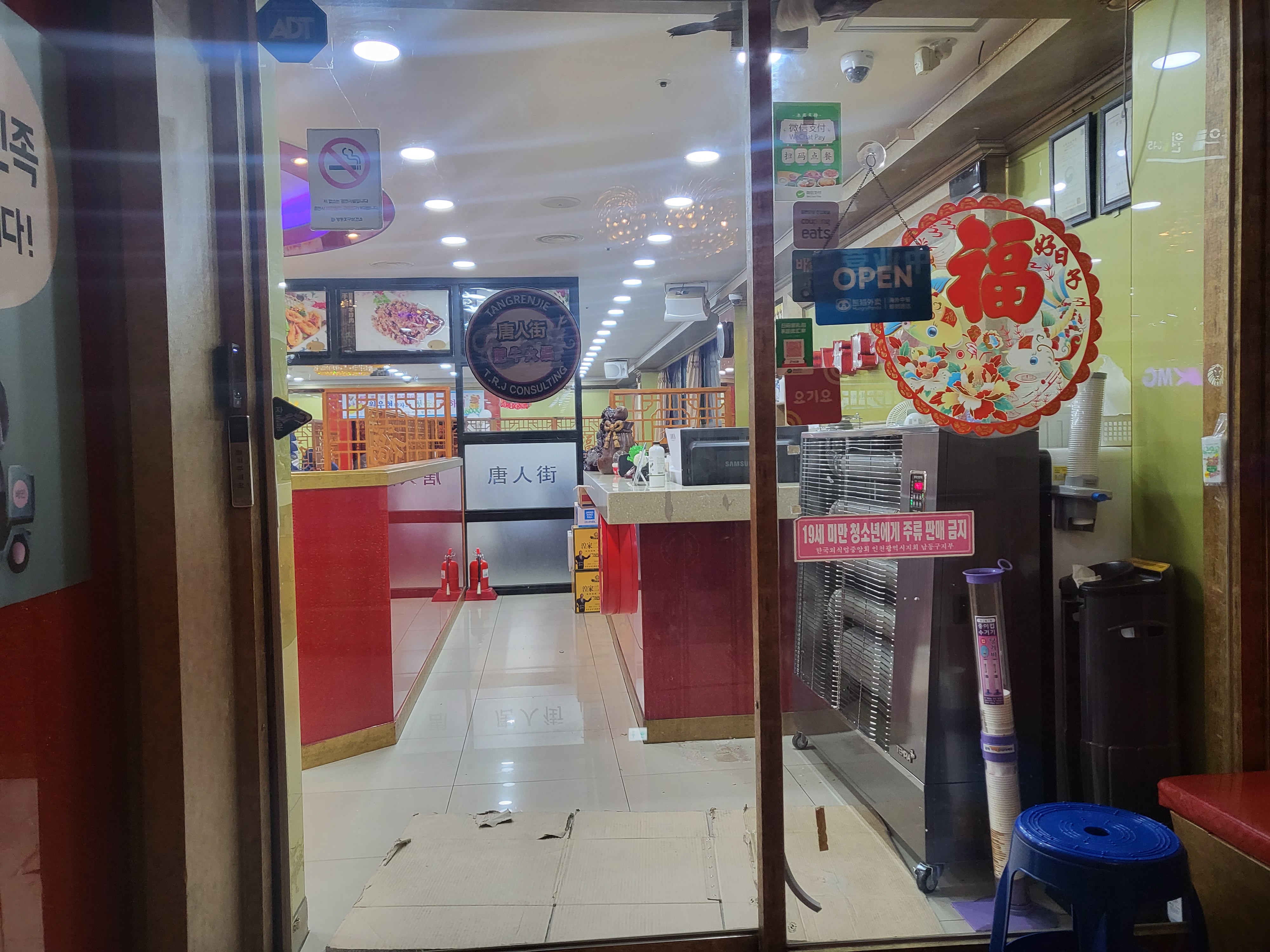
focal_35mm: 26
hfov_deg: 67.3
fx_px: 954
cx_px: 635
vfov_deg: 53.1
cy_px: 476
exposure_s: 1/60
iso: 200
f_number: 1.8
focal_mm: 4.25
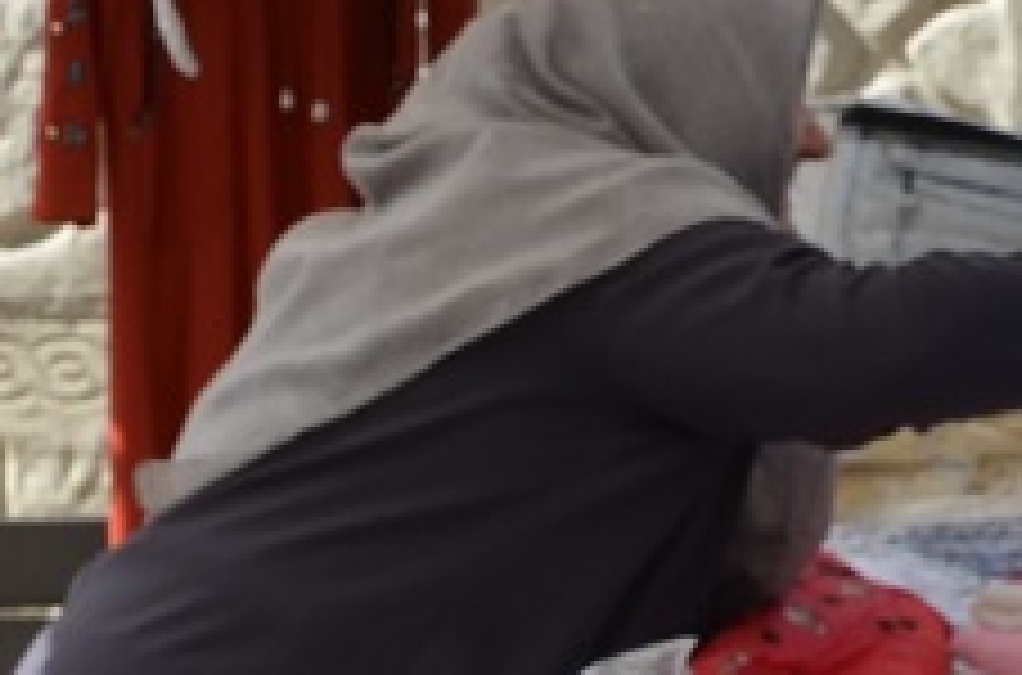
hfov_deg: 6.9
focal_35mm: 298
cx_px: 338
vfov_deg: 4.6
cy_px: 893
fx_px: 8436
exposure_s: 1/250
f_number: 8
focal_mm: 30
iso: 160
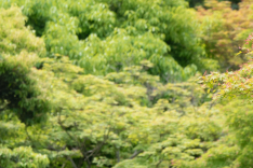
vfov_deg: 1.8
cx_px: -13
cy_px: 182
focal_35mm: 752
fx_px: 5284
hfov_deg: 2.7
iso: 320
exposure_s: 1/200
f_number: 10
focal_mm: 220
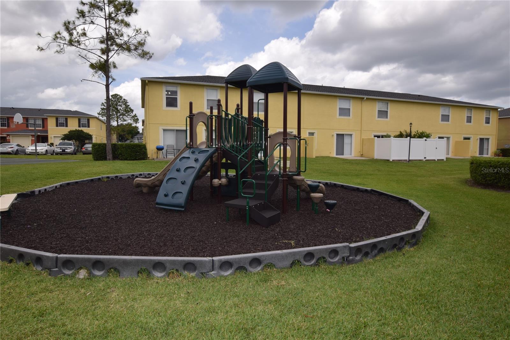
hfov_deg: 81.2
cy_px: 170
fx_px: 297
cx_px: 255
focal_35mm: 21
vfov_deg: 59.5
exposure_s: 1/200
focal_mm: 14
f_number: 10
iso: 100
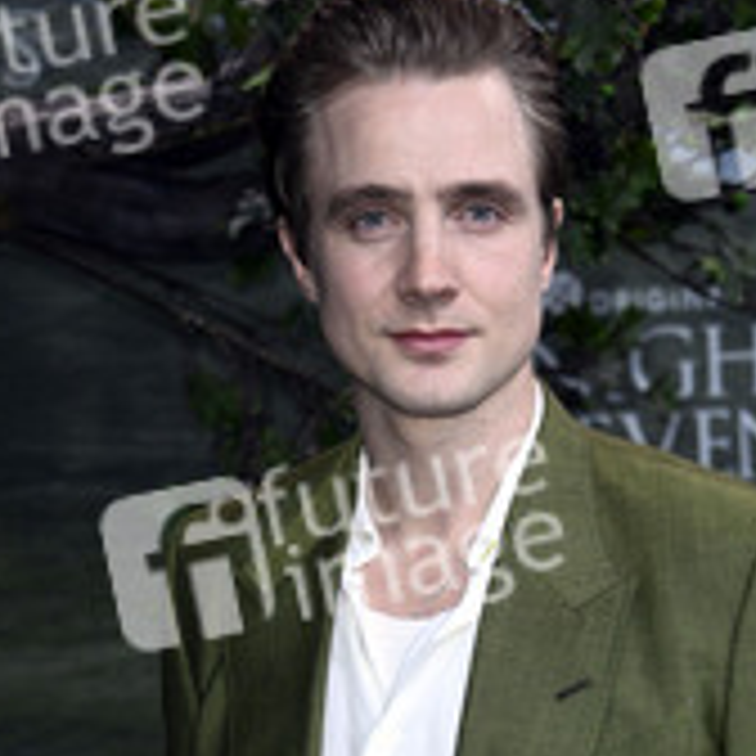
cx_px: 464
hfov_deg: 8.8
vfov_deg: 8.8
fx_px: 4892
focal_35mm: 198
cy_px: 770
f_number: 5.6
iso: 640
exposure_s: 1/250
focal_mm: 98
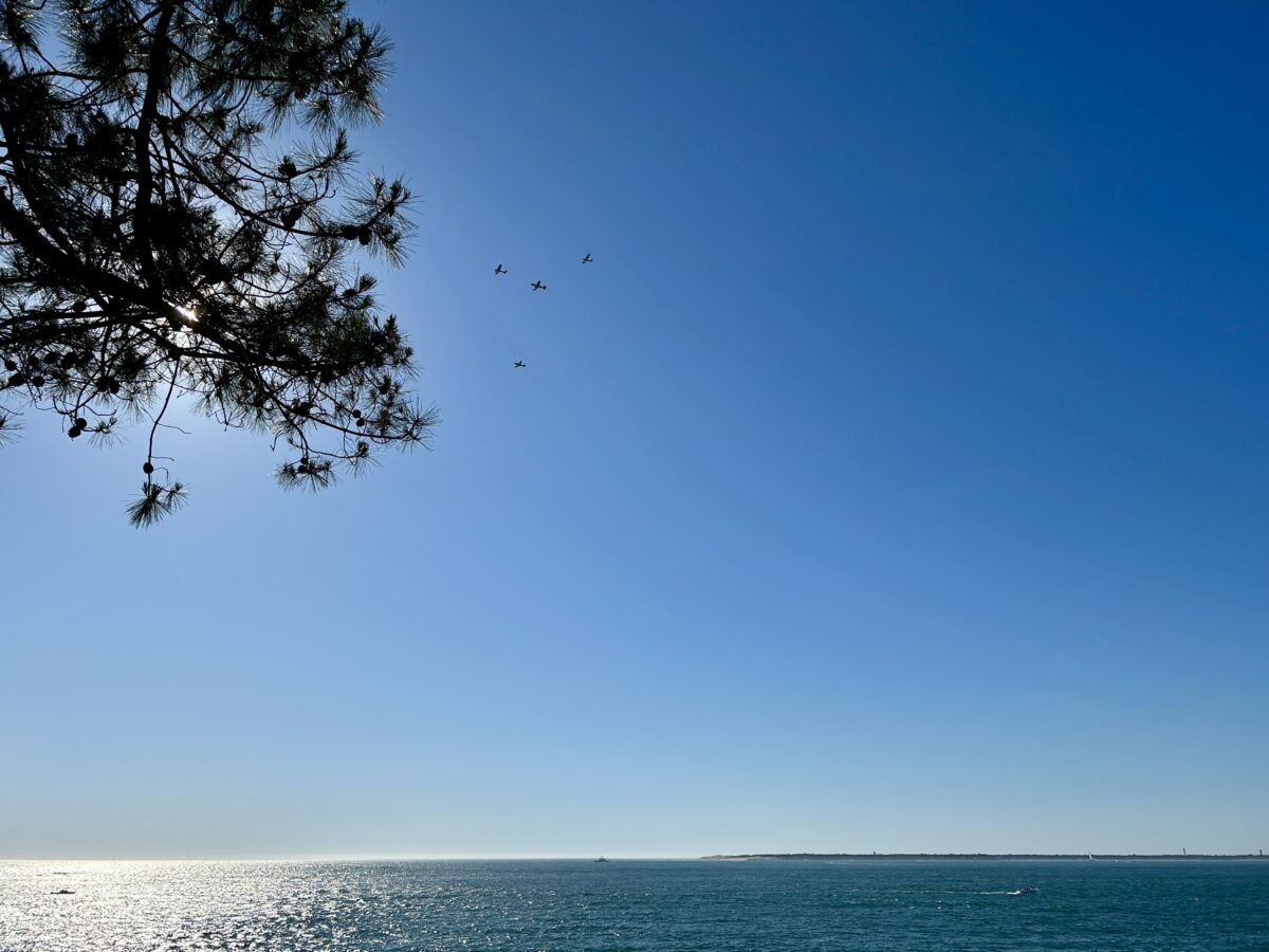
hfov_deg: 67.3
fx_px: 953
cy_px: 476
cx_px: 634
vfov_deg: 53.1
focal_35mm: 26
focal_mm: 5.7
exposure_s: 1/12658
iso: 50
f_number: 1.5
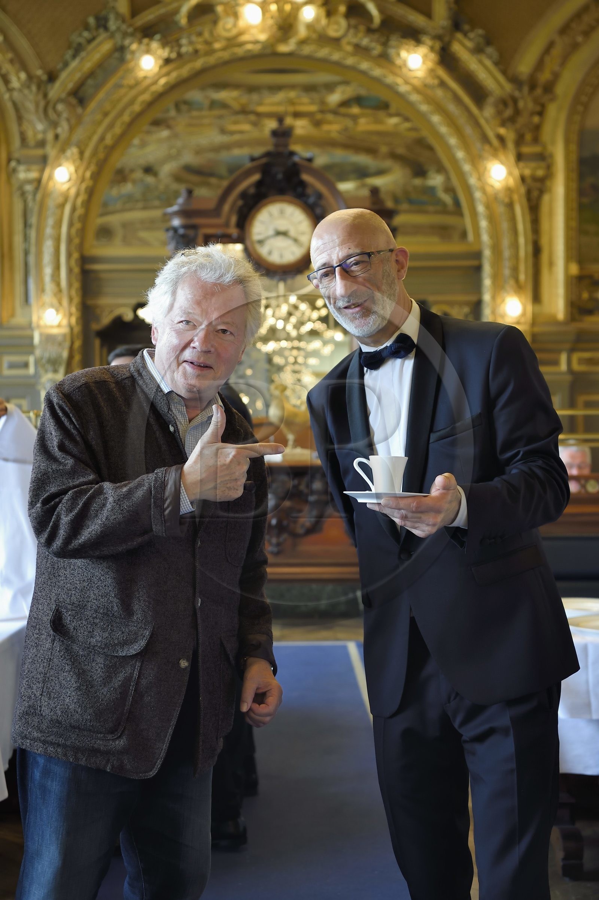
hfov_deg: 27.0
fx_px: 1249
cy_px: 450
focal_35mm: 50
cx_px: 300
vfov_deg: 39.6
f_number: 4
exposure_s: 1/60
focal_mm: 50
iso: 1600
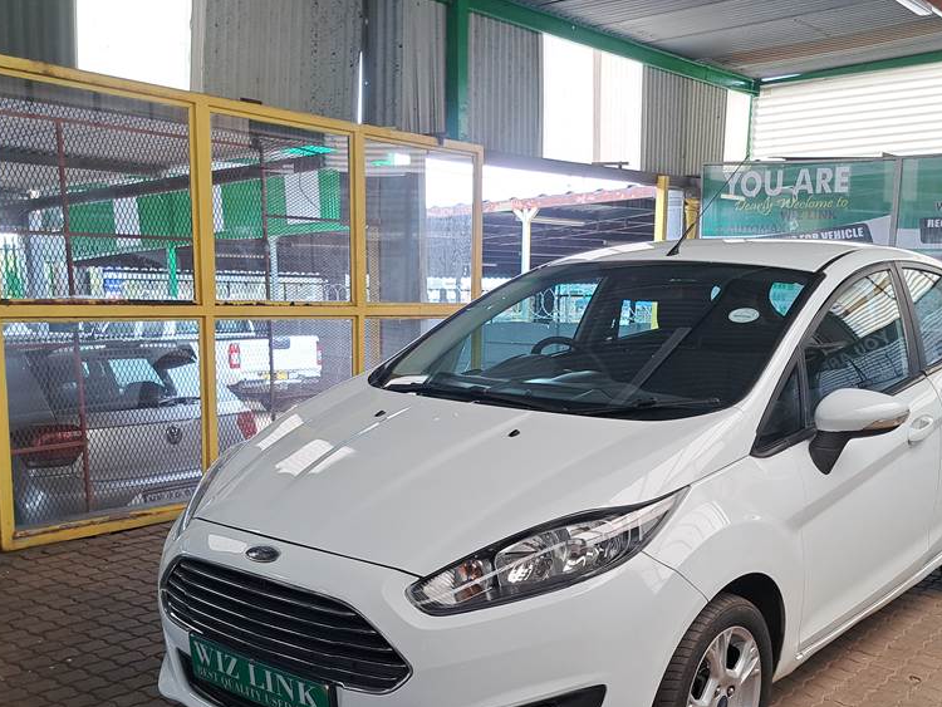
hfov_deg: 48.8
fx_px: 1034
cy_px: 497
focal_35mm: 38
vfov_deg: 37.1
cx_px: 534
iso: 50
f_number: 1.8
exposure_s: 1/100
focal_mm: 5.23
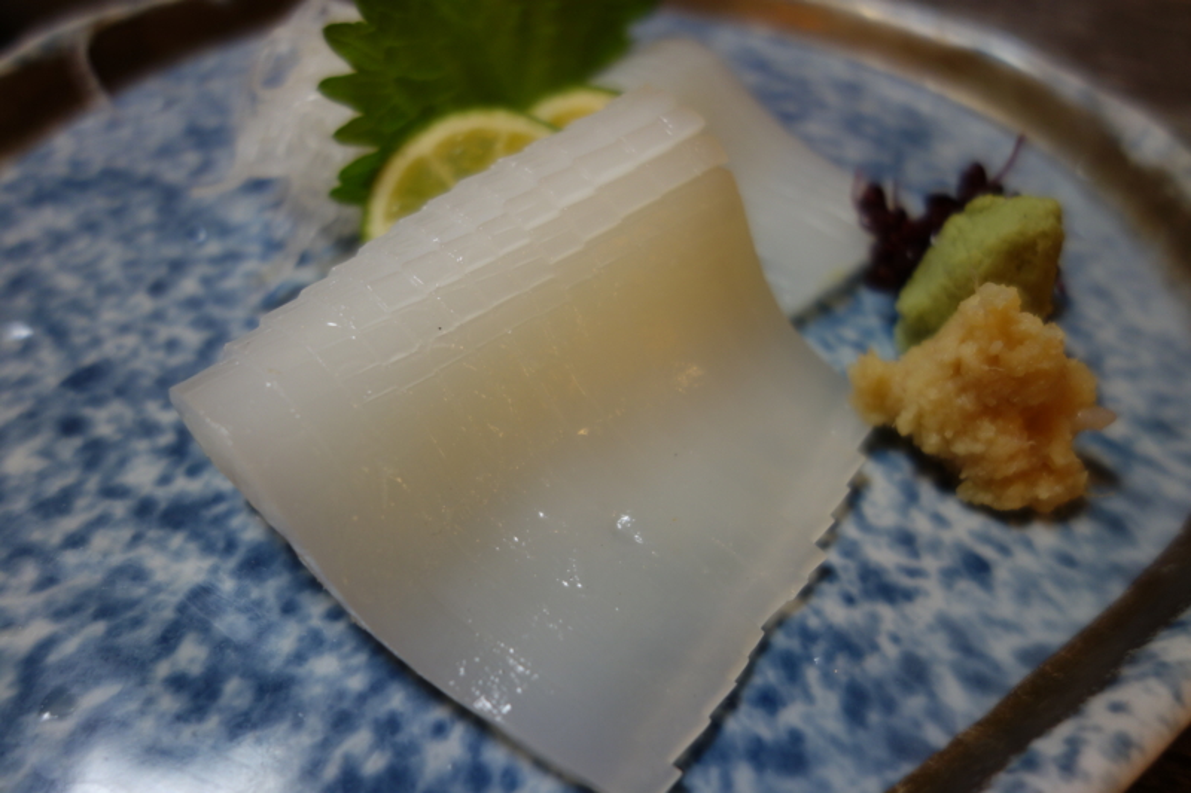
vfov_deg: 46.4
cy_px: 396
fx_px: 926
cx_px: 596
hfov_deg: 65.5
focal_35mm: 28
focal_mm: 10.4
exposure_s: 1/40
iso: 125
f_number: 1.8
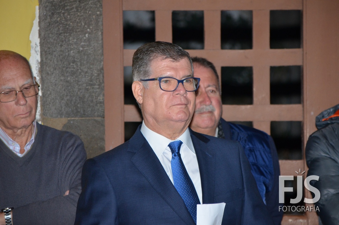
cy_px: 112
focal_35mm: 285
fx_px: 2678
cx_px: 170
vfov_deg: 4.8
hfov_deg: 7.2
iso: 1000
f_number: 7.1
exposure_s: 1/60
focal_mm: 190
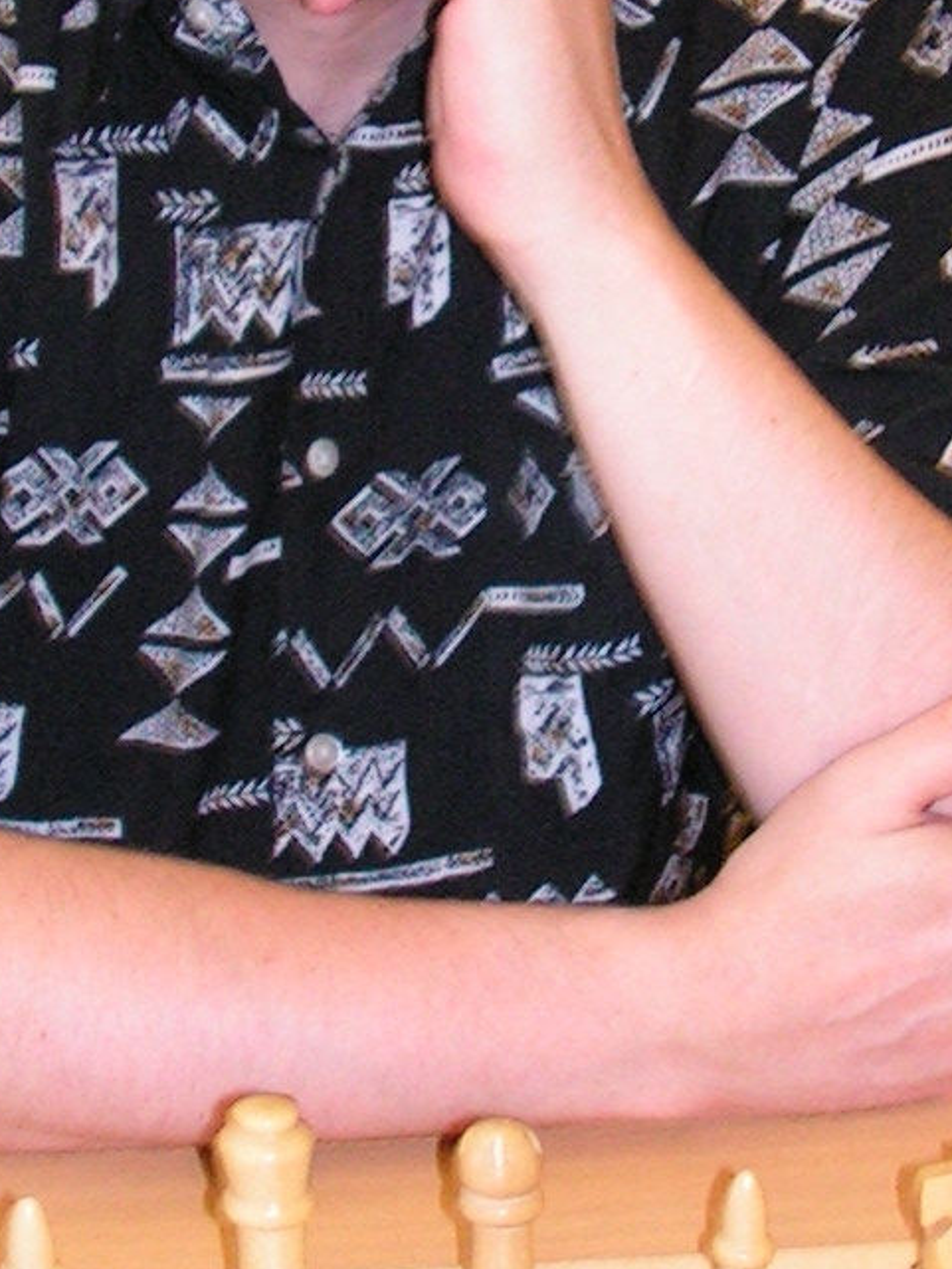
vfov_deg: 17.0
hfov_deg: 12.9
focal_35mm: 115
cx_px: 493
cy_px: 352
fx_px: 4216
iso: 200
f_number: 3.2
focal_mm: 6
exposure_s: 1/40
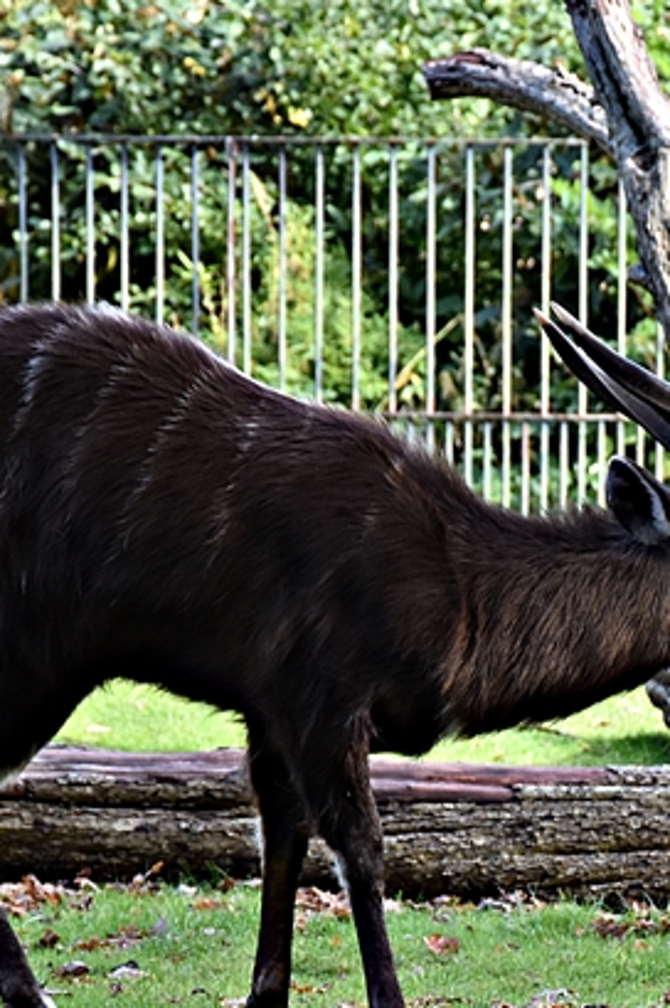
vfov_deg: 5.8
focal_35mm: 357
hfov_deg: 3.8
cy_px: 785
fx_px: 9989
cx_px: 655
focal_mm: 95
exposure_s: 1/250
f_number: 5.3
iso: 800
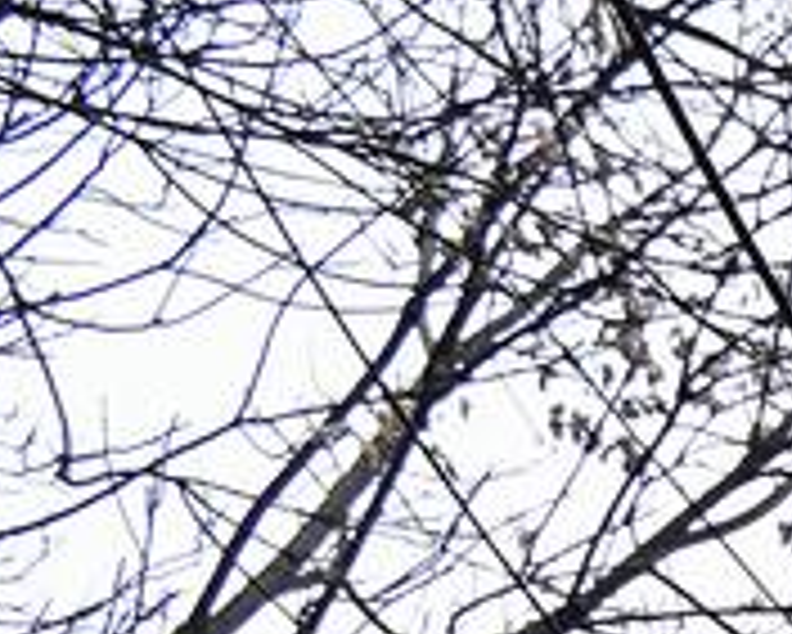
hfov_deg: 9.2
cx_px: 2736
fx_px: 3213
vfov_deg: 8.8
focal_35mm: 137
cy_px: 2041
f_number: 4
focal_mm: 16
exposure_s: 1/400
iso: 320
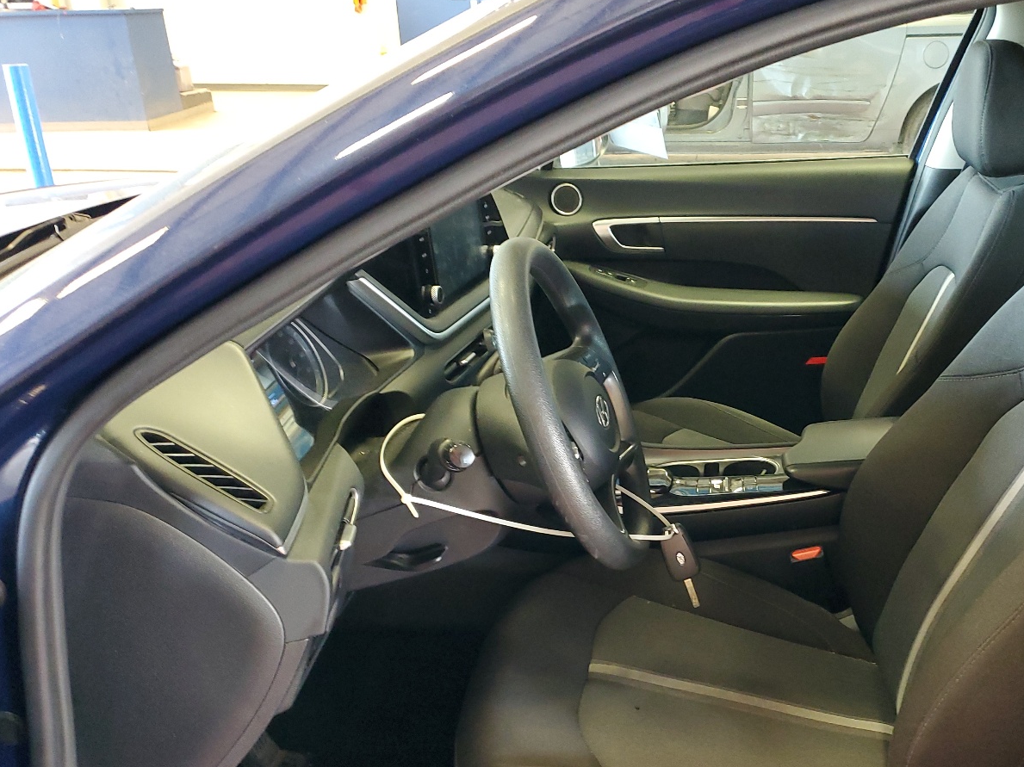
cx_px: 660
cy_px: 492
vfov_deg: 40.3
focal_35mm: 35
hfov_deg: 51.9
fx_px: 1035
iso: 289
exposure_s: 1/24
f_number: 1.5
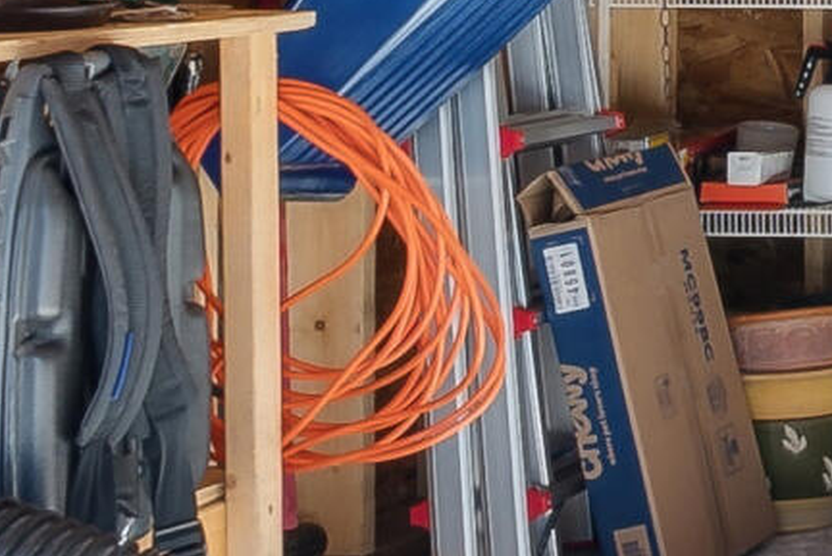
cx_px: 1832
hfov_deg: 14.2
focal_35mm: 111
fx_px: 2568
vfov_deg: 12.1
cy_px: -101
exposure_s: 1/50
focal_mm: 16
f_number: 7.1
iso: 320
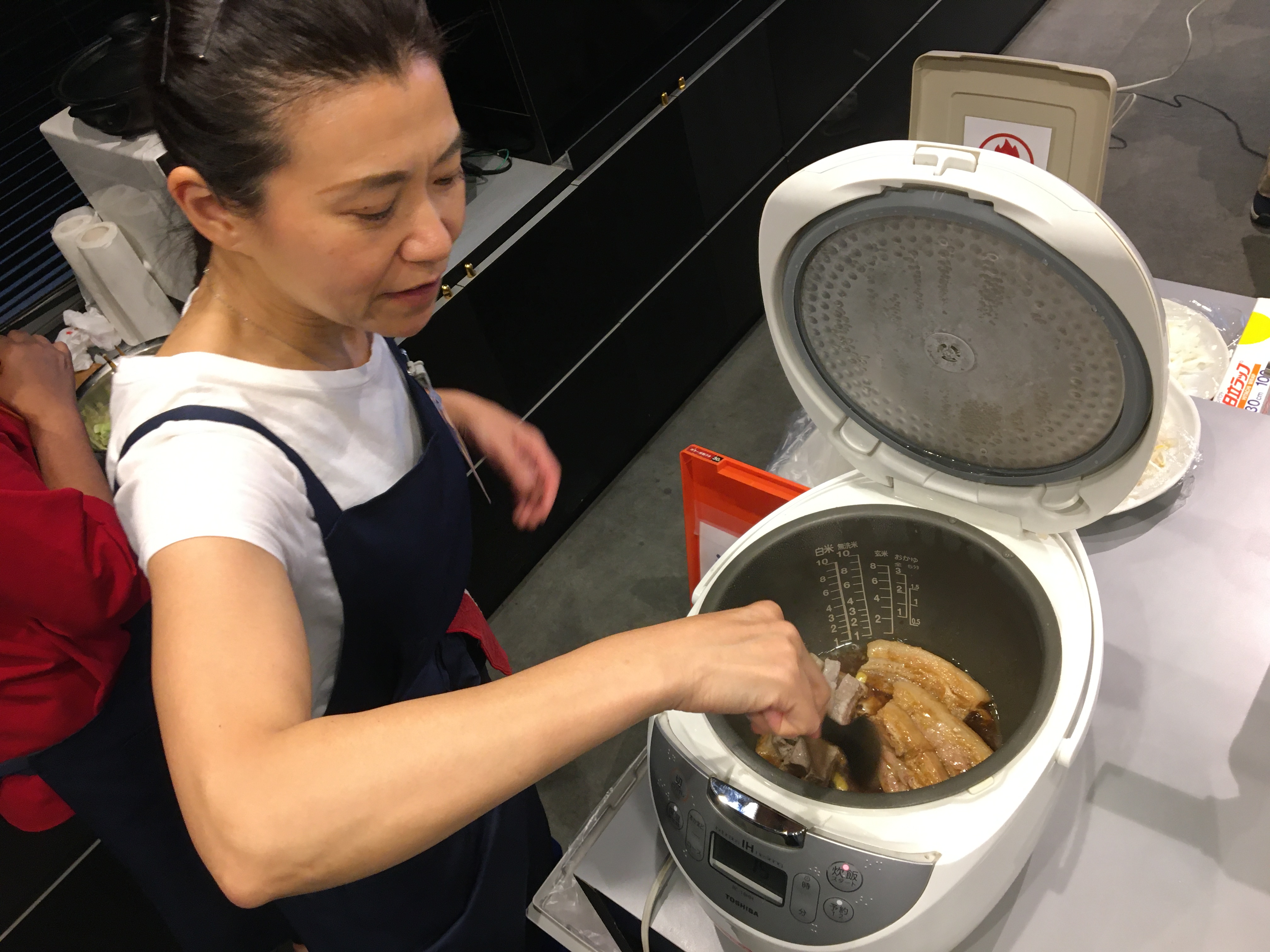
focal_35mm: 29
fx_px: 1064
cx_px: 635
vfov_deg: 48.2
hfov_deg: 61.7
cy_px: 476
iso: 100
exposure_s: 1/30
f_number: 2.2
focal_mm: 4.15
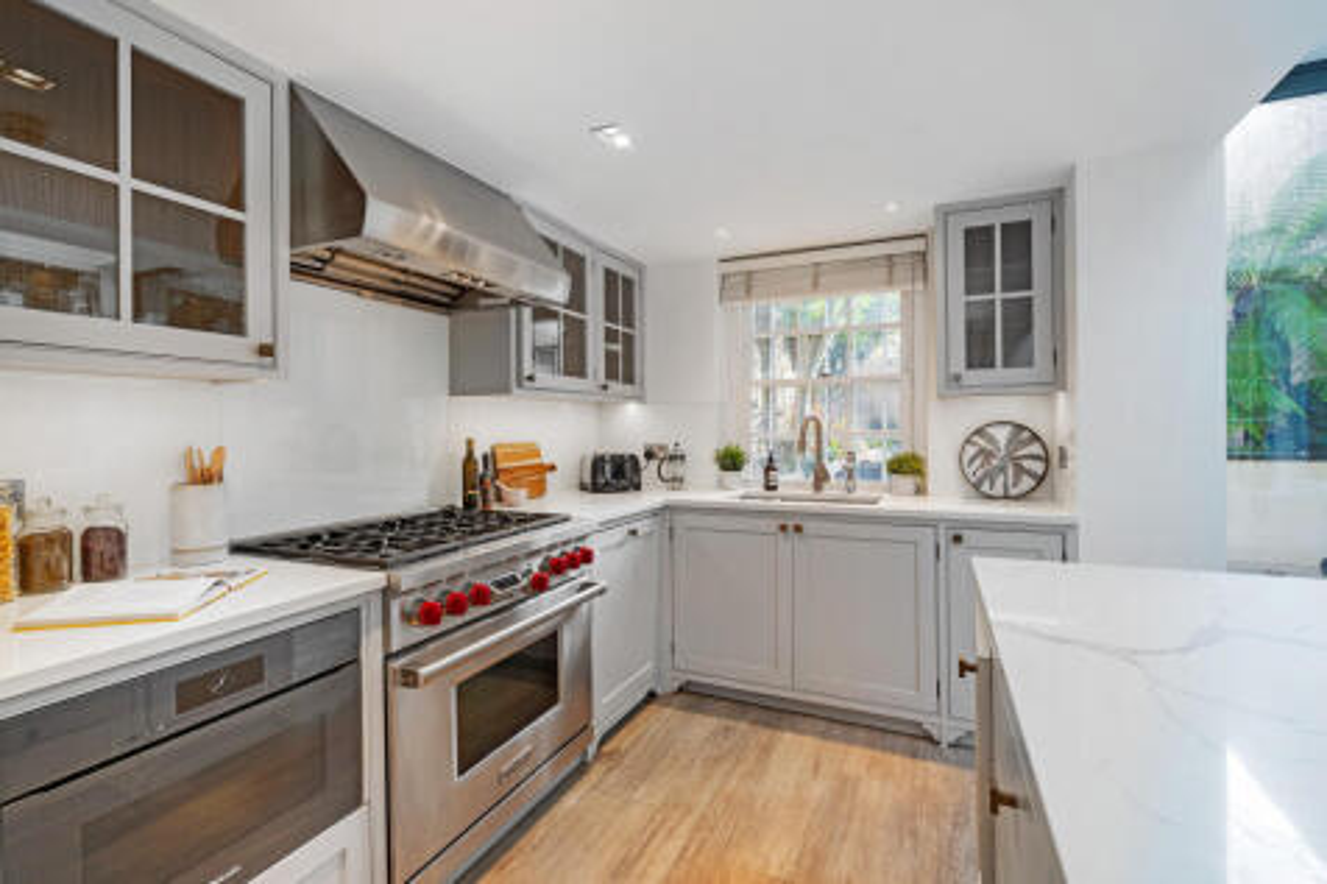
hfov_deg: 96.8
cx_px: 664
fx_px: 590
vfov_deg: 73.7
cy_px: 442
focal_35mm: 16
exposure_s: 1/5
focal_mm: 16
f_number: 7.1
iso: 100
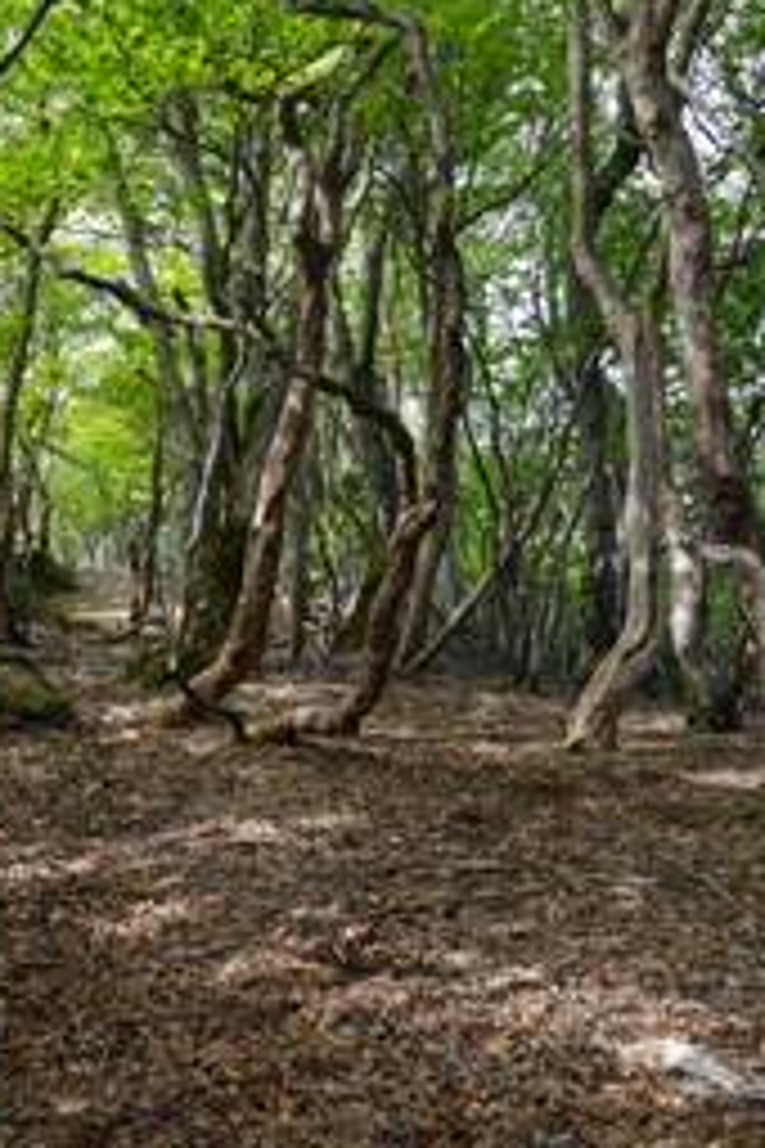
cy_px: 556
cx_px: -99
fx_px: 1753
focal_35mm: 55
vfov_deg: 36.2
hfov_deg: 23.0
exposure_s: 1/80
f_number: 5.6
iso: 100
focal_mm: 35
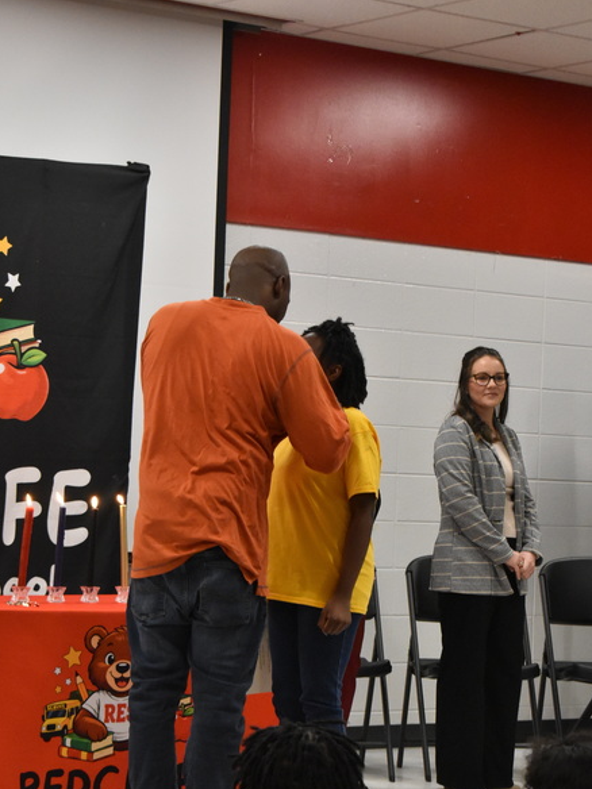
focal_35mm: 109
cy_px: 527
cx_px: 265
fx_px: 2478
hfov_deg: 13.6
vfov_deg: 18.1
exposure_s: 1/100
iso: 3600
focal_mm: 55
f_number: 7.1
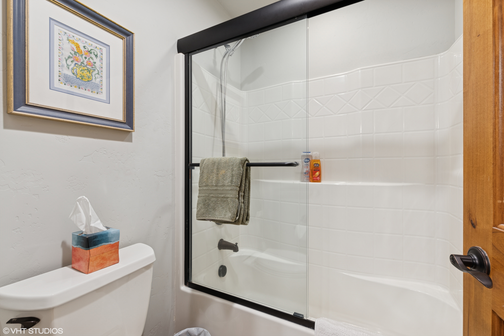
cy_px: 168
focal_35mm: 15
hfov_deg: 100.4
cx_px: 252
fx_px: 210
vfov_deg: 77.3
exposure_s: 1/3
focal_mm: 10
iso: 100
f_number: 6.3
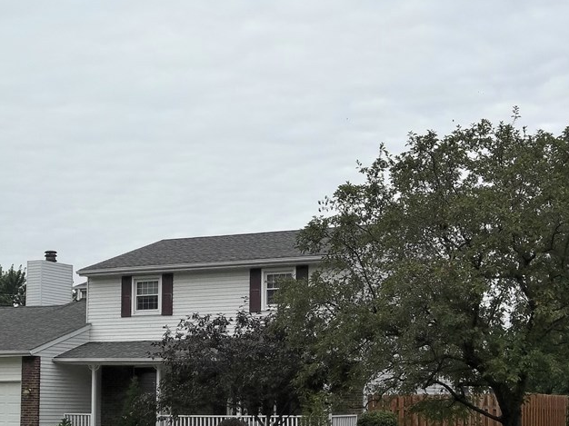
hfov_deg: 27.0
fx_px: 1183
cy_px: 329
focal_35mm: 72
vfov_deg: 20.2
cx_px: 260
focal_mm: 7.8
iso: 80
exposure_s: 1/400
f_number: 4.5
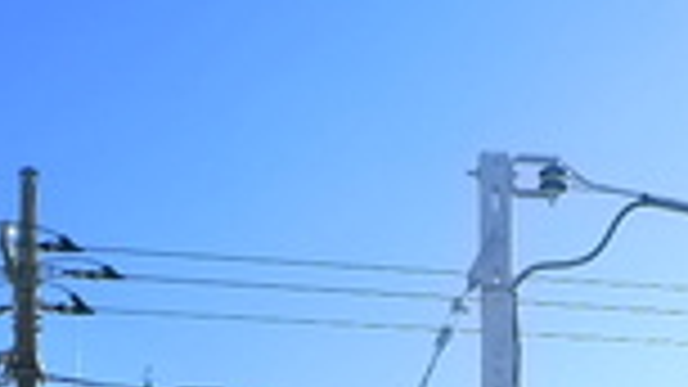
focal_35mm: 120
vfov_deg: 9.4
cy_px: 803
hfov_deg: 17.8
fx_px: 2189
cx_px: 486
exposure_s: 1/1000
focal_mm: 5.1
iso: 400
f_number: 4
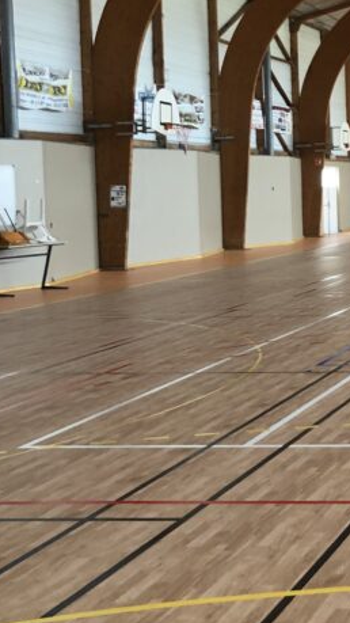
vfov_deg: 30.8
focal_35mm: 68
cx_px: 596
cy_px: 216
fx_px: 1123
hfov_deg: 15.6
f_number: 1.8
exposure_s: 1/30
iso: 32
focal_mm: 3.99
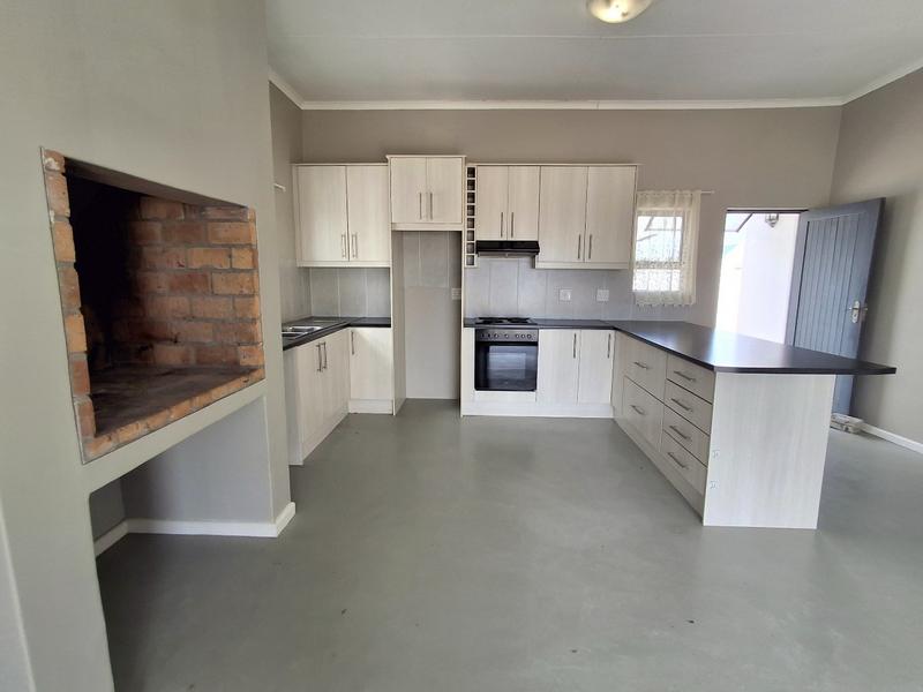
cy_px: 346
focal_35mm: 16
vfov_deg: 78.1
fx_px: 427
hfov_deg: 94.5
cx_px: 462
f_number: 2.2
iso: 40
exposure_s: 1/147
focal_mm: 1.64
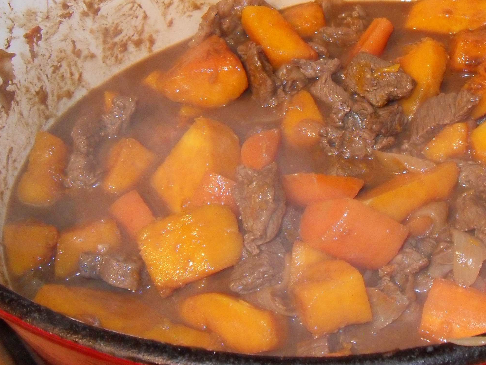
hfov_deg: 30.0
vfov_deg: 22.8
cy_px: 127
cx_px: 330
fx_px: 898
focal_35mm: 64
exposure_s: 1/45
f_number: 3.5
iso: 400
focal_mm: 6.3
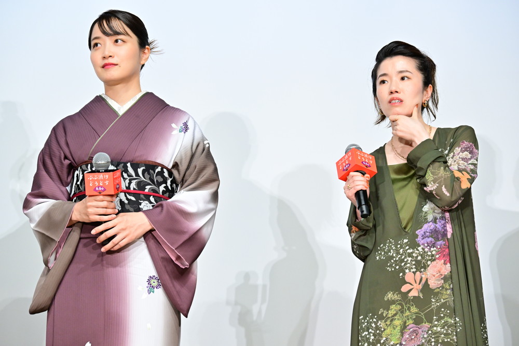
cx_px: 260
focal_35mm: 98
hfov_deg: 20.8
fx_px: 1413
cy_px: 173
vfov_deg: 14.0
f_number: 6.3
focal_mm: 98
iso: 3200
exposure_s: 1/200
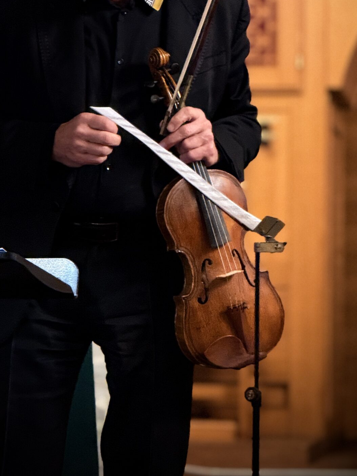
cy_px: 83
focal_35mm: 219
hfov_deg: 6.8
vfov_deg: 9.0
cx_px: 43
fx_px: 3012
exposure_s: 1/33
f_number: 2.8
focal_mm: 15.66
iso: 1000
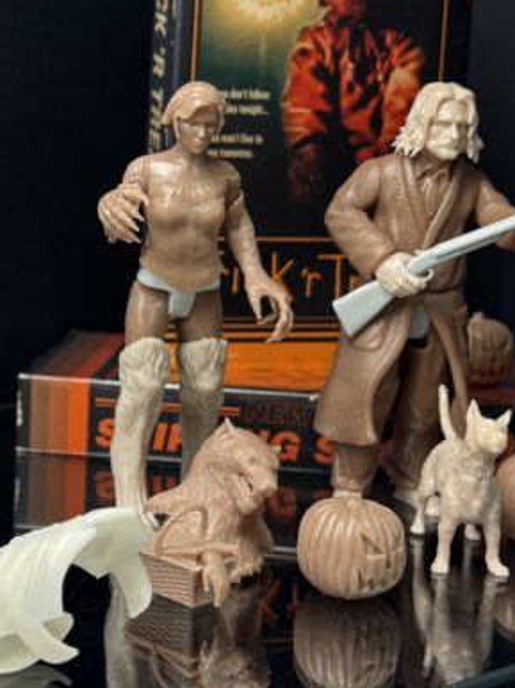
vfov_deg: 28.1
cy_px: 269
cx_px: 39
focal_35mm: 69
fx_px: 1370
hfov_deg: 20.8
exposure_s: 1/60
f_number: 1.6
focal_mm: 5.96
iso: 80
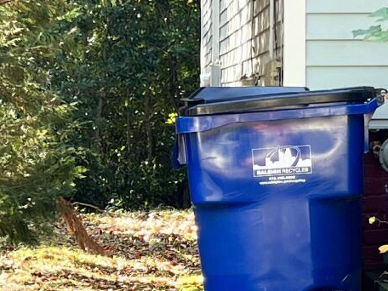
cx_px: 238
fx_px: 1917
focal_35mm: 171
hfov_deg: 11.6
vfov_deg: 8.6
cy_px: 280
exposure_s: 1/121
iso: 40
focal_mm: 5.7
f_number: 1.5
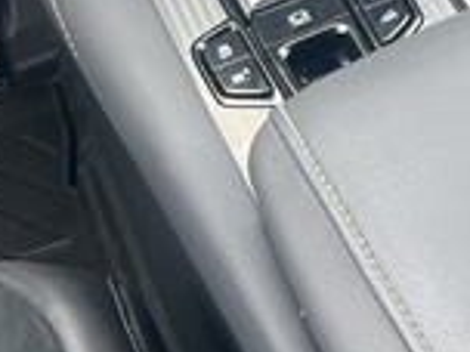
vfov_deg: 10.0
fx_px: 1860
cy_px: -346
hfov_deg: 12.5
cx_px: 968
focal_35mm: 137
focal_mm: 5.7
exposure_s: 1/121
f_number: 1.5
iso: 50
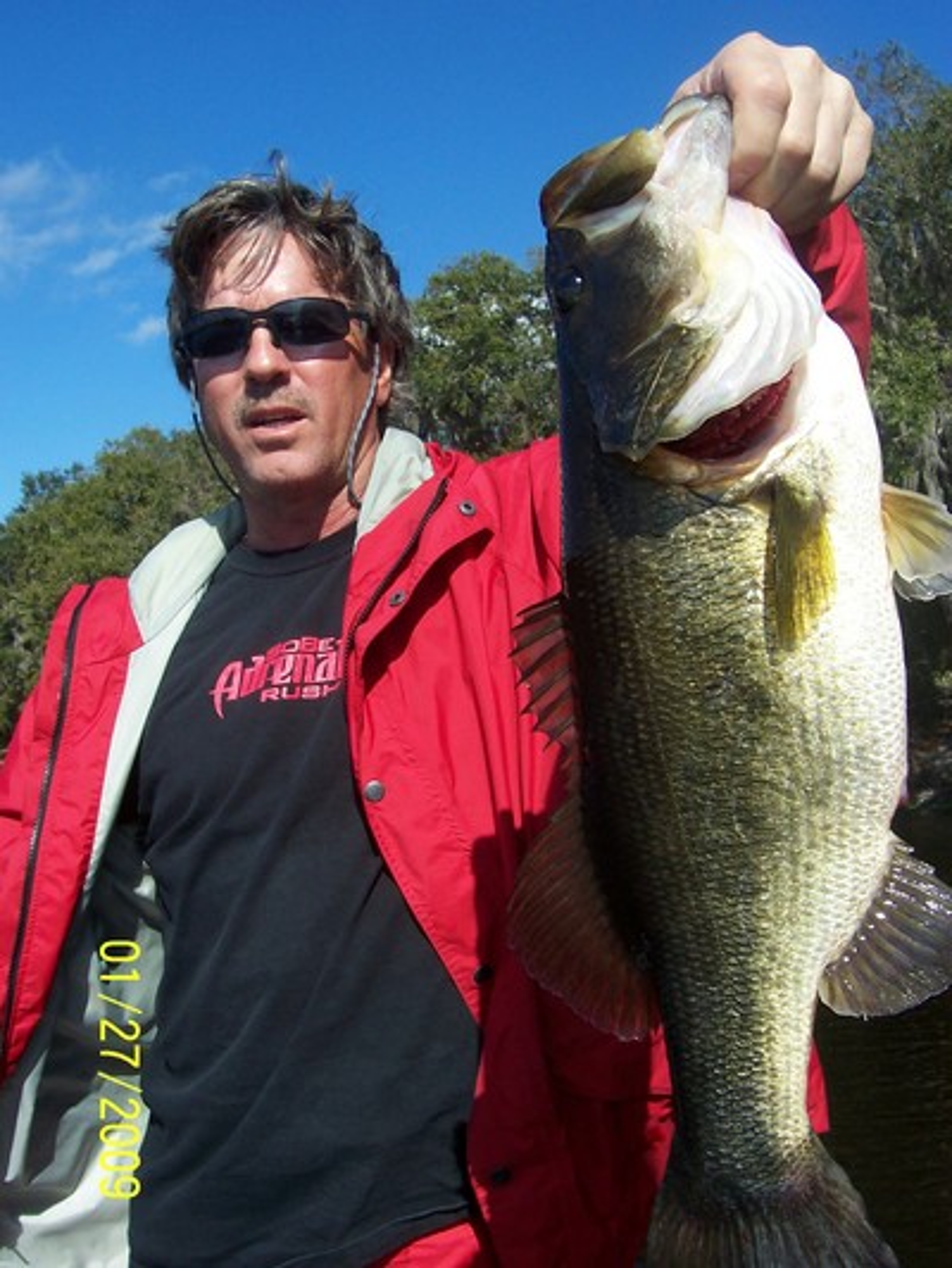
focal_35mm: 37
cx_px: 476
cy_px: 634
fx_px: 1356
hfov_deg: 38.7
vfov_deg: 50.1
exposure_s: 1/500
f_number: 5.6
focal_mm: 5.6
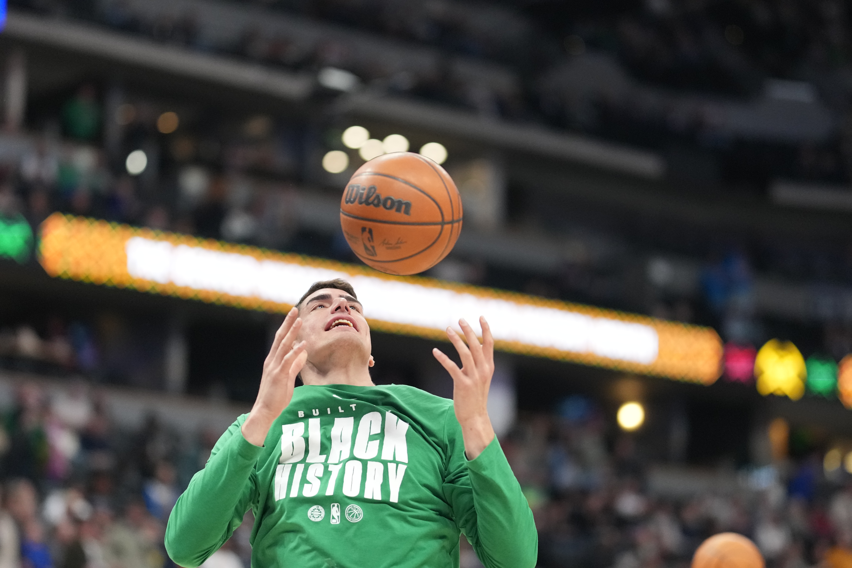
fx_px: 3005
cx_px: 426
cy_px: 284
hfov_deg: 16.1
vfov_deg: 10.8
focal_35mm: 127
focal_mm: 85
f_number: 1.4
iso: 3200
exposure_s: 1/3200
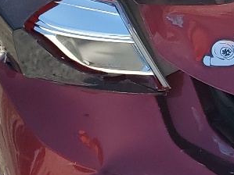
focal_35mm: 139
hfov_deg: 12.9
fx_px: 939
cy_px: 5
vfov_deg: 10.6
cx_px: 421
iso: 50
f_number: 1.5
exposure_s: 1/2000
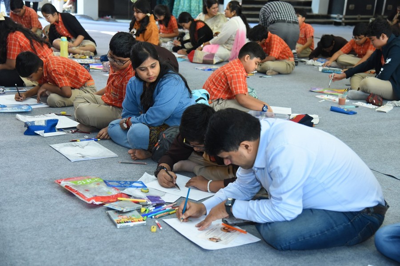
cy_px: 133
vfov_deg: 24.6
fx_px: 611
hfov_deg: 36.2
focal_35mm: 55
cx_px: 200
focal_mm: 55
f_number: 4
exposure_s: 1/200
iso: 2500
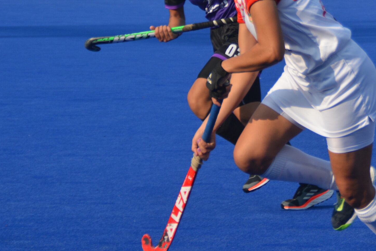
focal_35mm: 299
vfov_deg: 4.6
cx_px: 237
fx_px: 3123
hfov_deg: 6.9
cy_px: 106
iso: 400
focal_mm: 112
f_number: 6.3
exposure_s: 1/1600
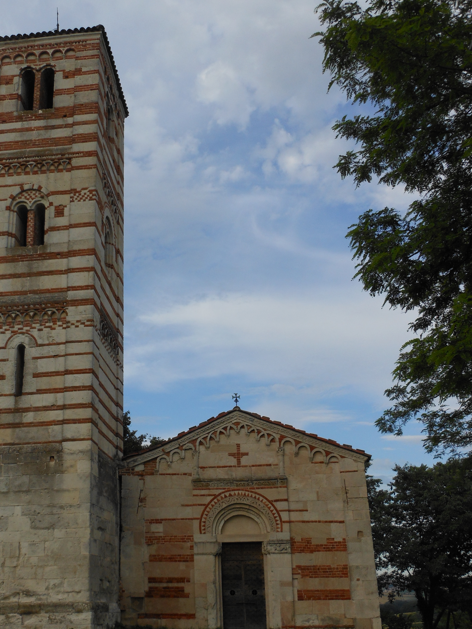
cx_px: 175
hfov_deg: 38.4
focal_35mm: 37
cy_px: 374
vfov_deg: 49.9
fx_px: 673
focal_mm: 5
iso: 80
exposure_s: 1/640
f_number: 3.7
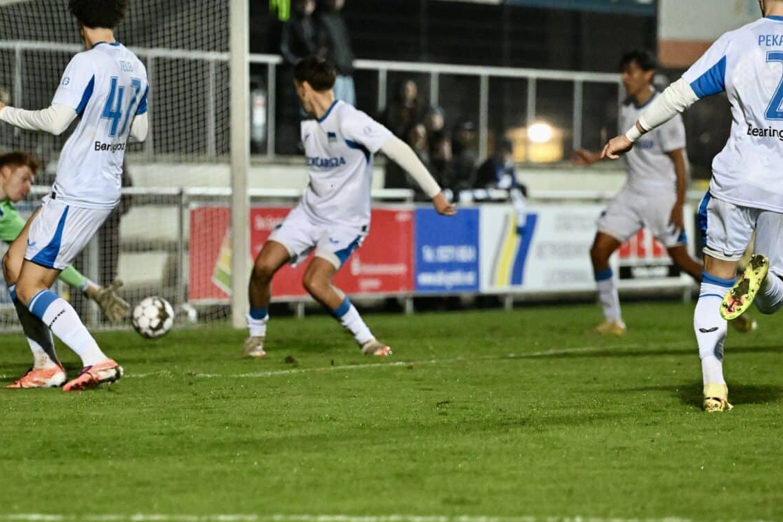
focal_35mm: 264
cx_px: 203
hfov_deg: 7.8
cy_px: 219
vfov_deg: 5.2
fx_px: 5742
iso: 8000
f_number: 2.8
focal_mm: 145
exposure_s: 1/1600
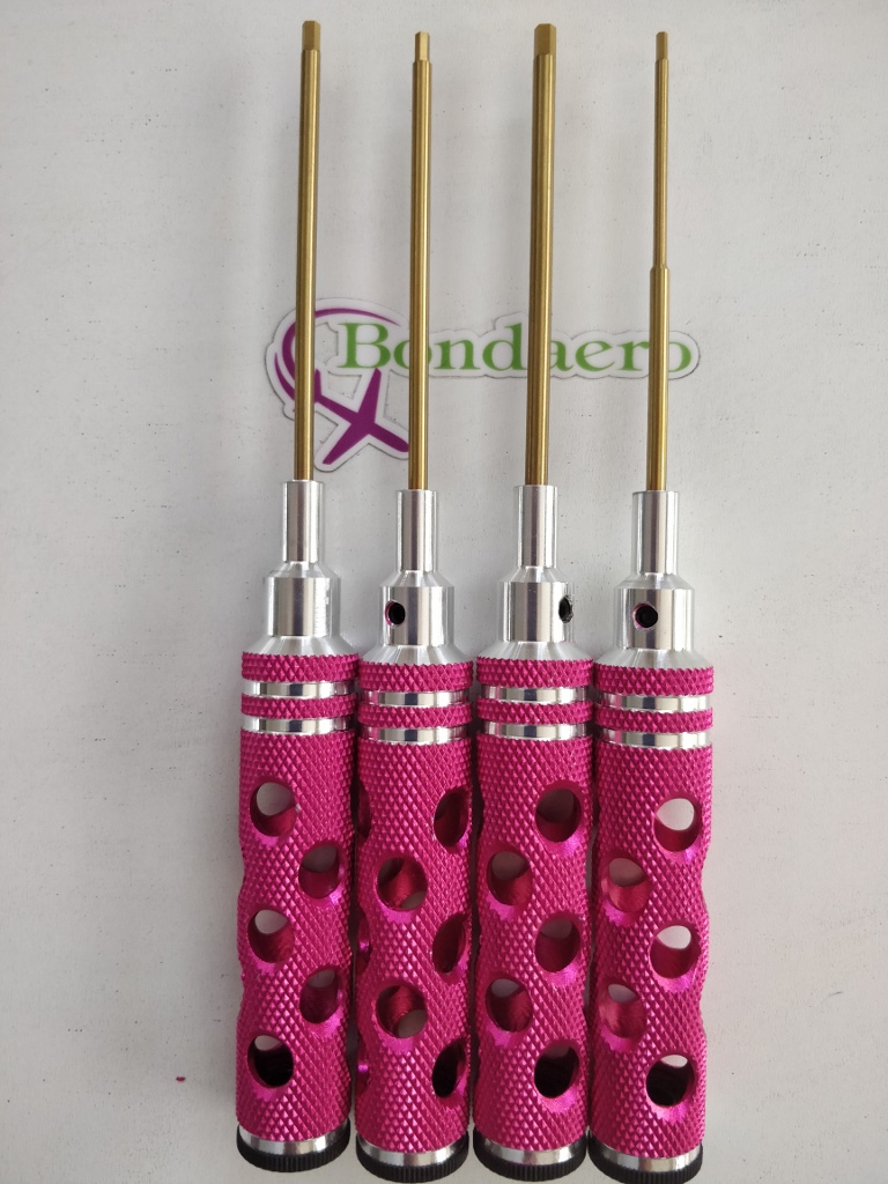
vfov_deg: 71.6
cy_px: 592
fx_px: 821
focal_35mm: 24
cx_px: 444
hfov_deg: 56.8
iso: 400
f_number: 1.7
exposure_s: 1/100
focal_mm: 4.1
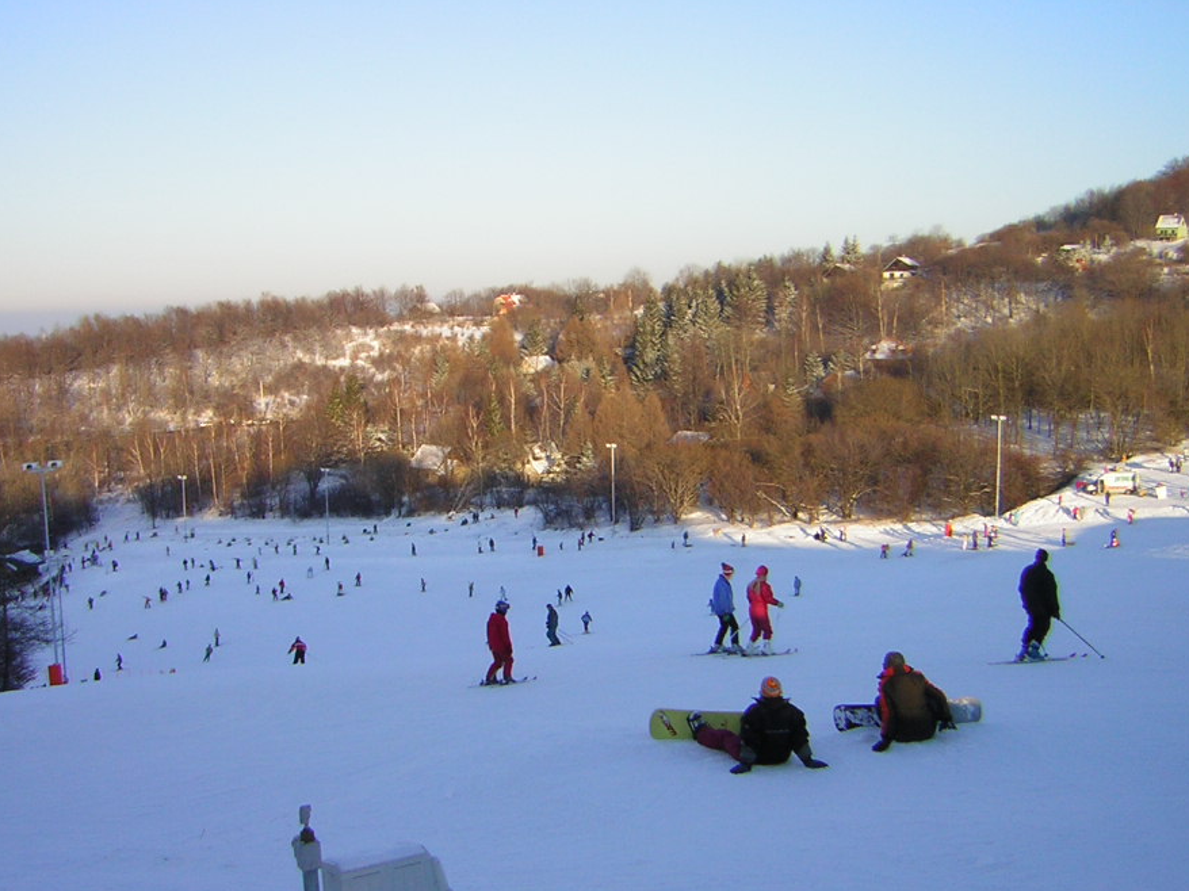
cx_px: 578
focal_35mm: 42
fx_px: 1442
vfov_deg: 34.3
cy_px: 471
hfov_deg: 44.8
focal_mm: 4.7
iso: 50
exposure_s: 1/172
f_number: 5.2
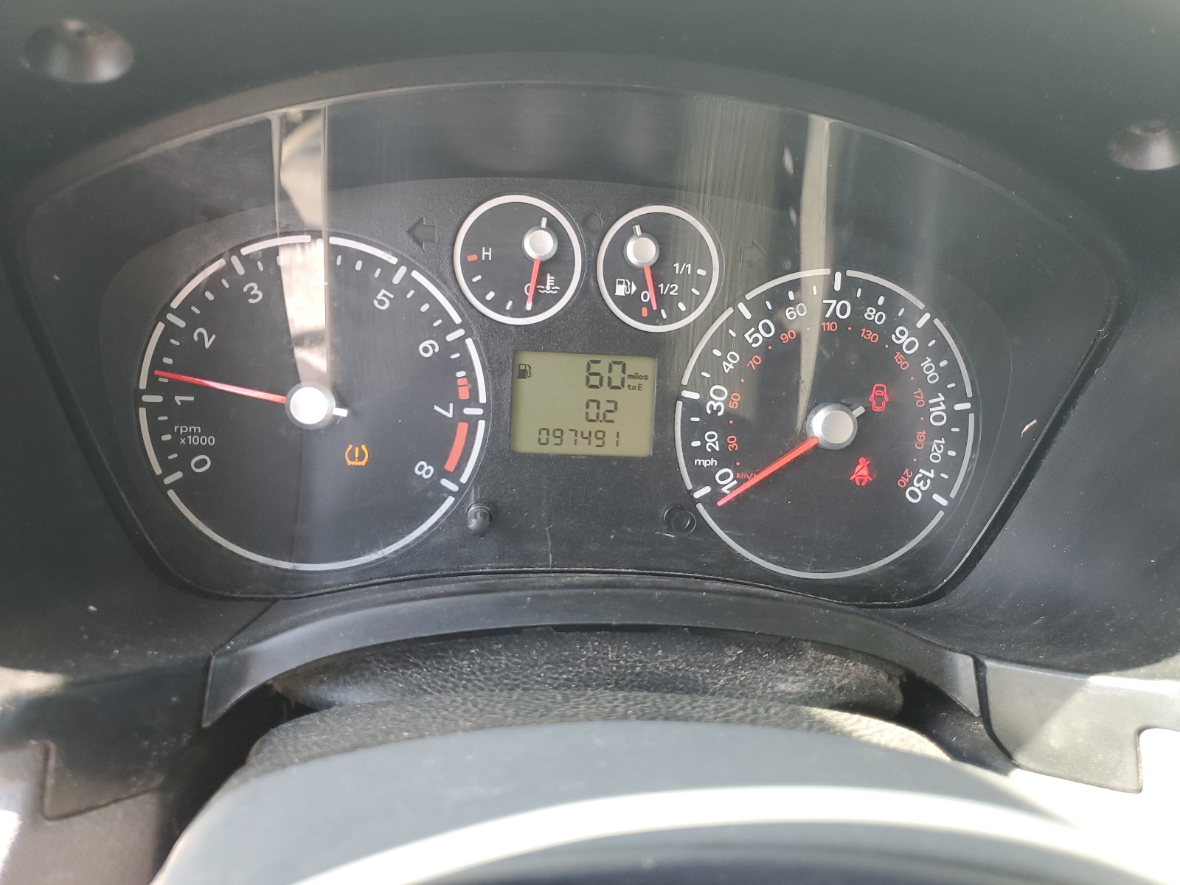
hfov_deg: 67.3
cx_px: 590
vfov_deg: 53.1
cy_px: 442
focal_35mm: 26
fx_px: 886
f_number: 1.5
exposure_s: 1/120
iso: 65
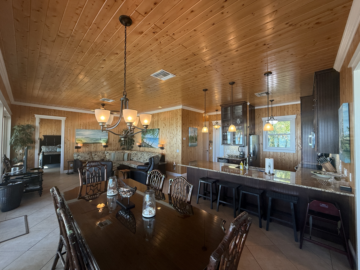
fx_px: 146
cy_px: 135
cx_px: 180
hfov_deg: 102.1
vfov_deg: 85.7
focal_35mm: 14
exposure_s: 1/120
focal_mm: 2.22
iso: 160
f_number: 2.2
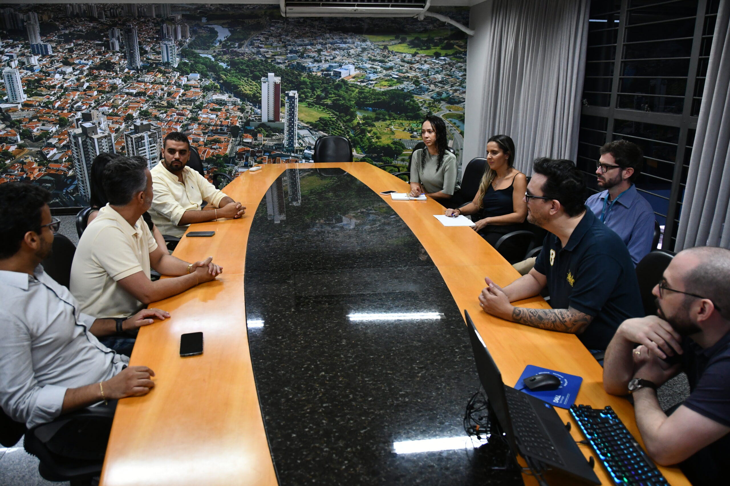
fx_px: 547
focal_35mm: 27
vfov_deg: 47.9
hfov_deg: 67.4
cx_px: 365
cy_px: 243
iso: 1800
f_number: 3.5
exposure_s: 1/125
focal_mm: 18
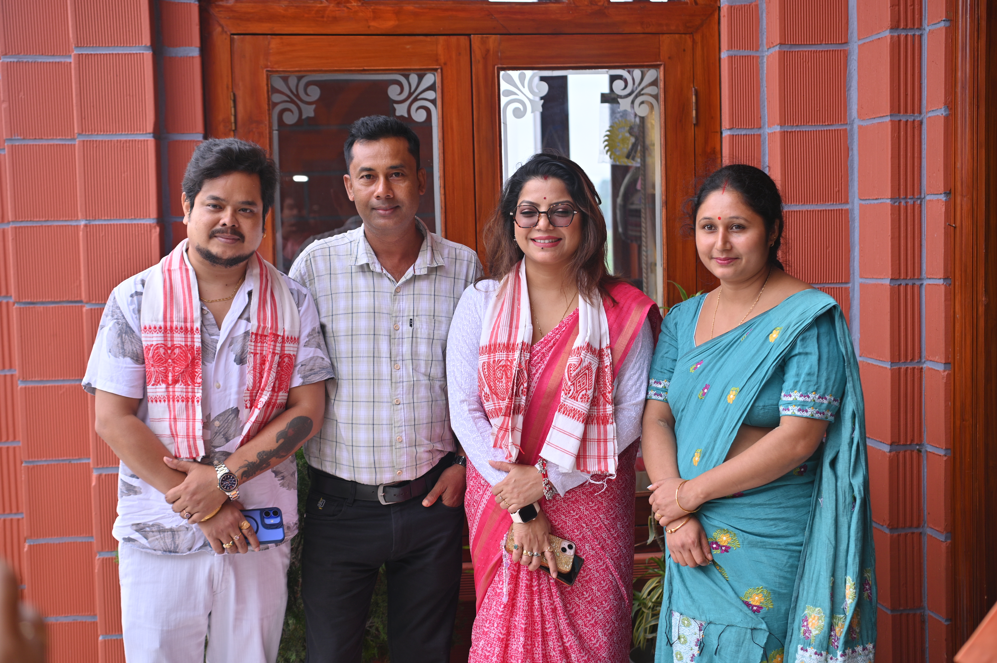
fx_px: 1384
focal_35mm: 50
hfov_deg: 39.6
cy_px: 332
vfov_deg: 27.0
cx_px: 498
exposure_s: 1/200
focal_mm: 50
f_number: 3.5
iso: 100
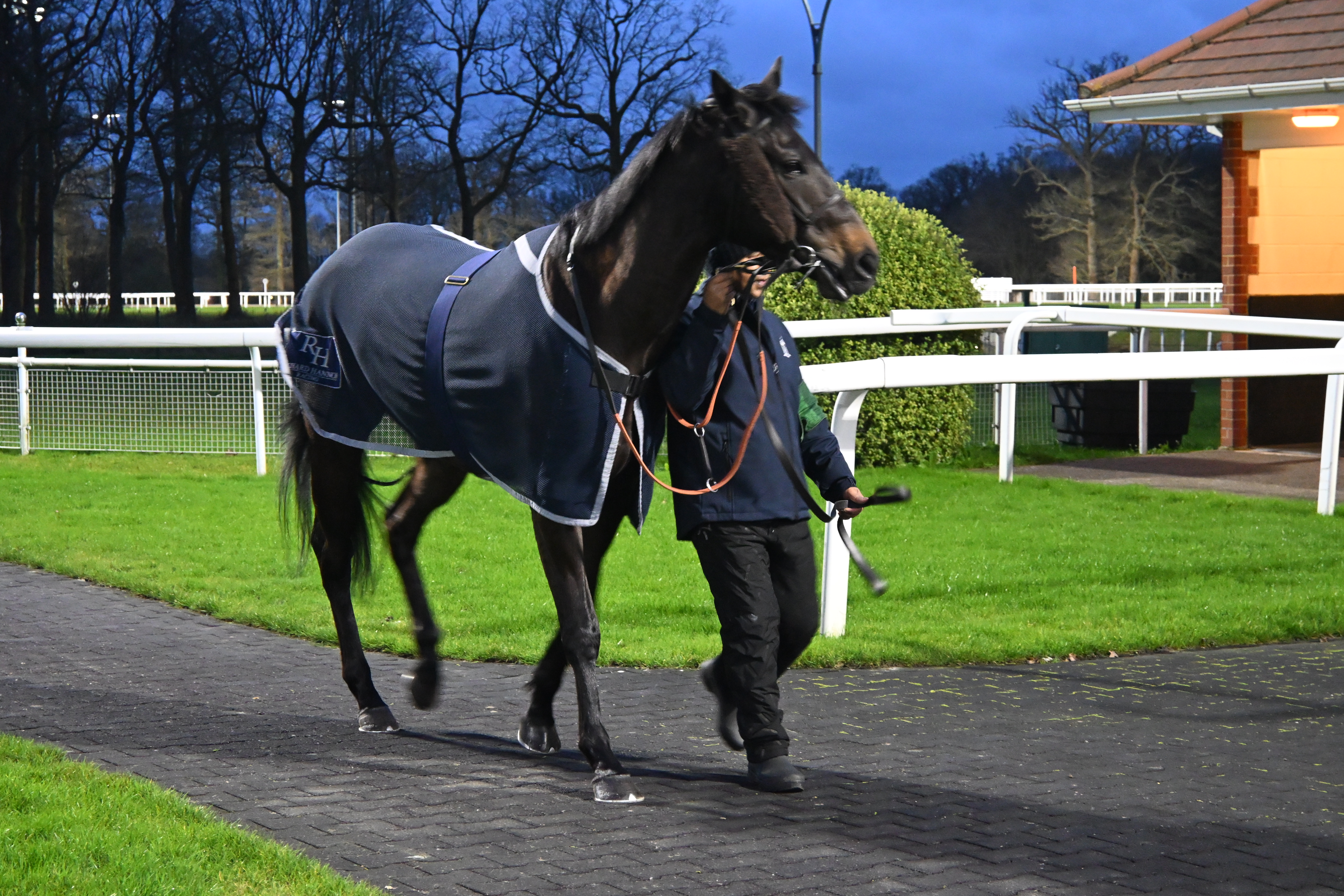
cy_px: 448
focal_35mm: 75
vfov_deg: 18.2
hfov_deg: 27.0
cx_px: 672
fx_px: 2800
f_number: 6.3
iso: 4500
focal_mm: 50
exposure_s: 1/60
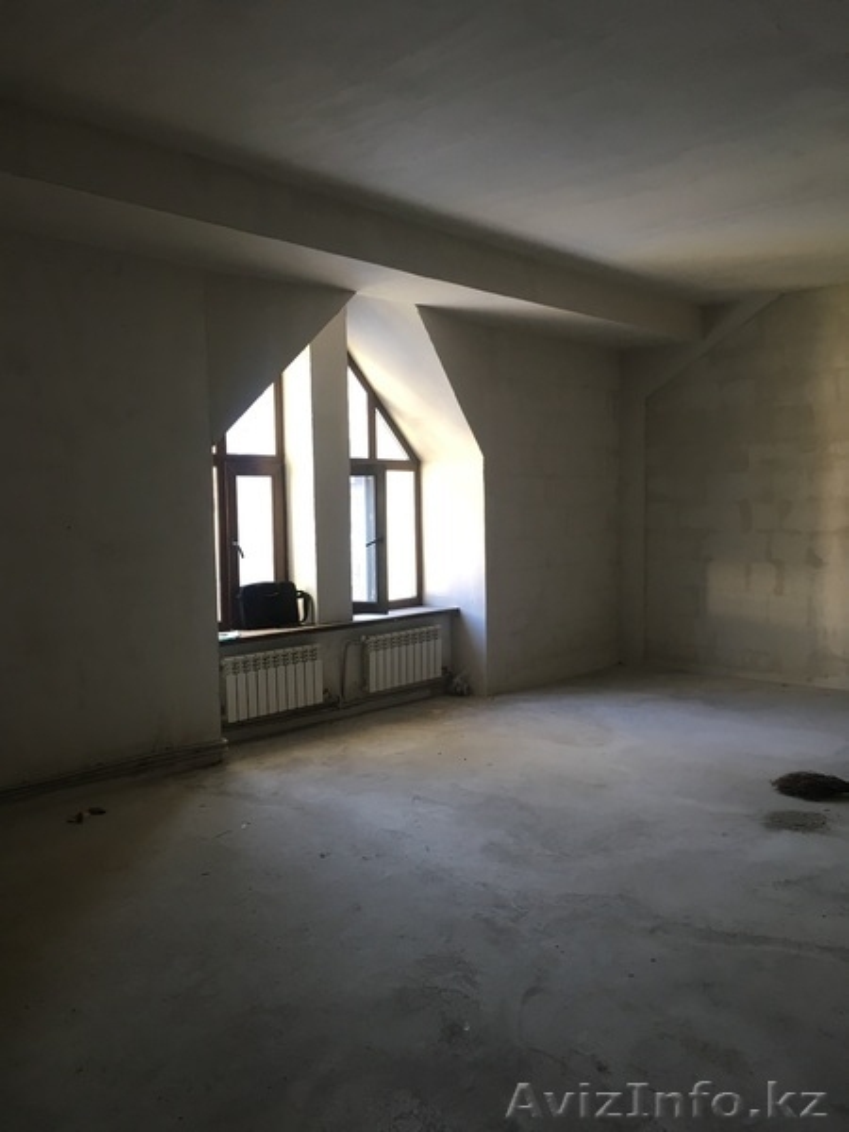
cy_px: 566
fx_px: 948
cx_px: 424
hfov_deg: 48.2
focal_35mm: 29
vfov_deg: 61.7
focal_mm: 4.15
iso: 40
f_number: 2.2
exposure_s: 1/33
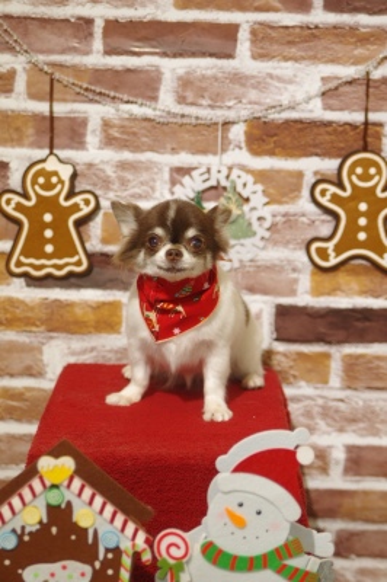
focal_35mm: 82
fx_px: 1324
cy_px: 291
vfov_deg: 24.8
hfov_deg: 16.6
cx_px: 194
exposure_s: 1/125
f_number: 2.8
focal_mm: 55
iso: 500
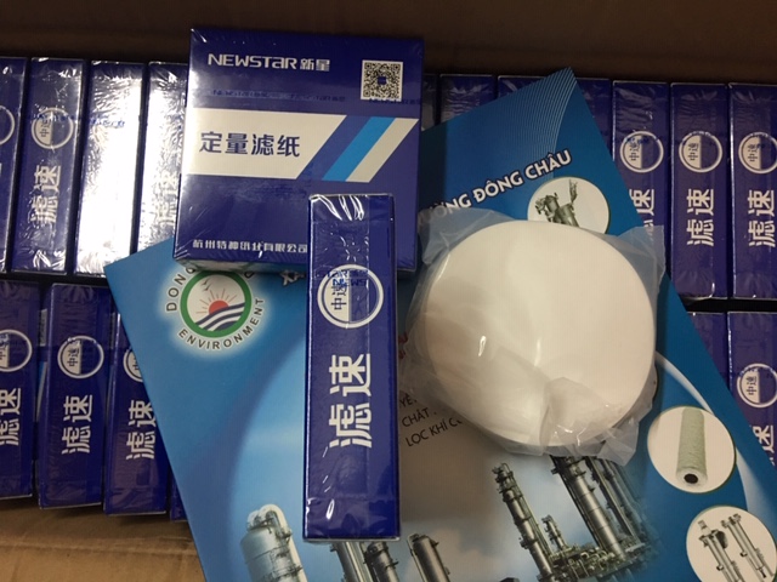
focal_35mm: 29
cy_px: 291
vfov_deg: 48.2
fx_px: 651
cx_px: 388
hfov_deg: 61.7
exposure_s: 1/17
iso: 100
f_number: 2.2
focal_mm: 4.15
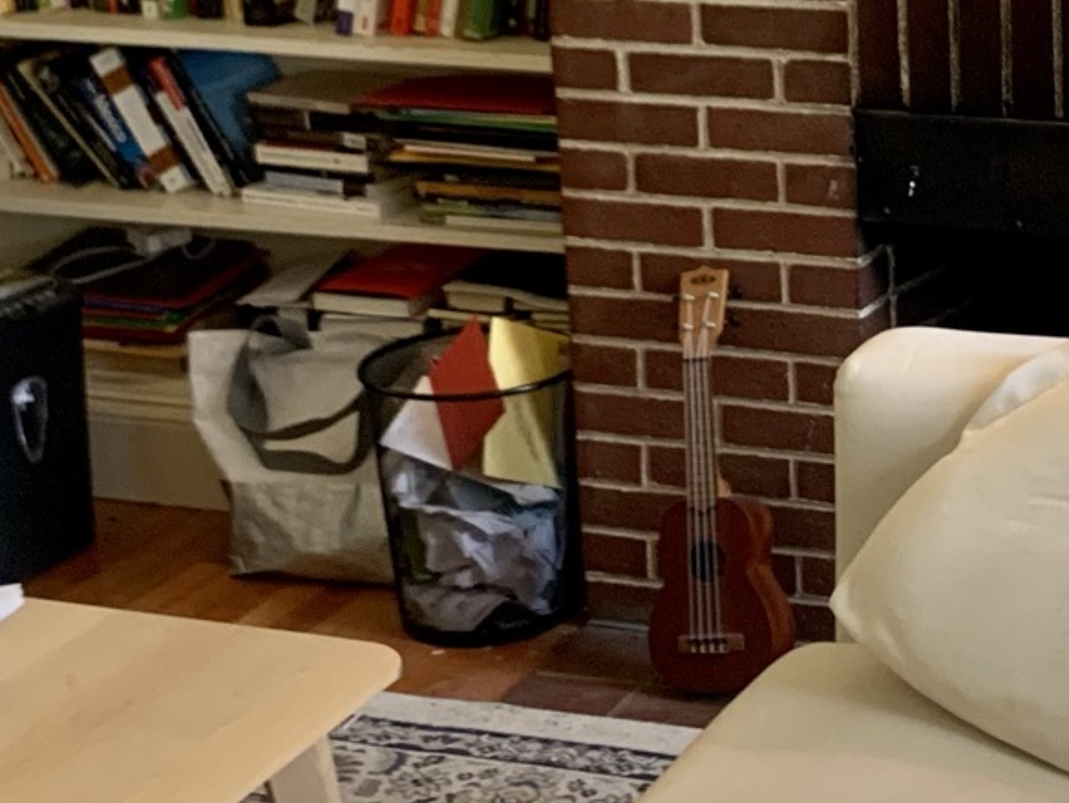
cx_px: 1100
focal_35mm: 91
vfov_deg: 16.1
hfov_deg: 20.7
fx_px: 2811
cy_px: 168
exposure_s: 1/60
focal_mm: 4.25
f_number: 1.8
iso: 125
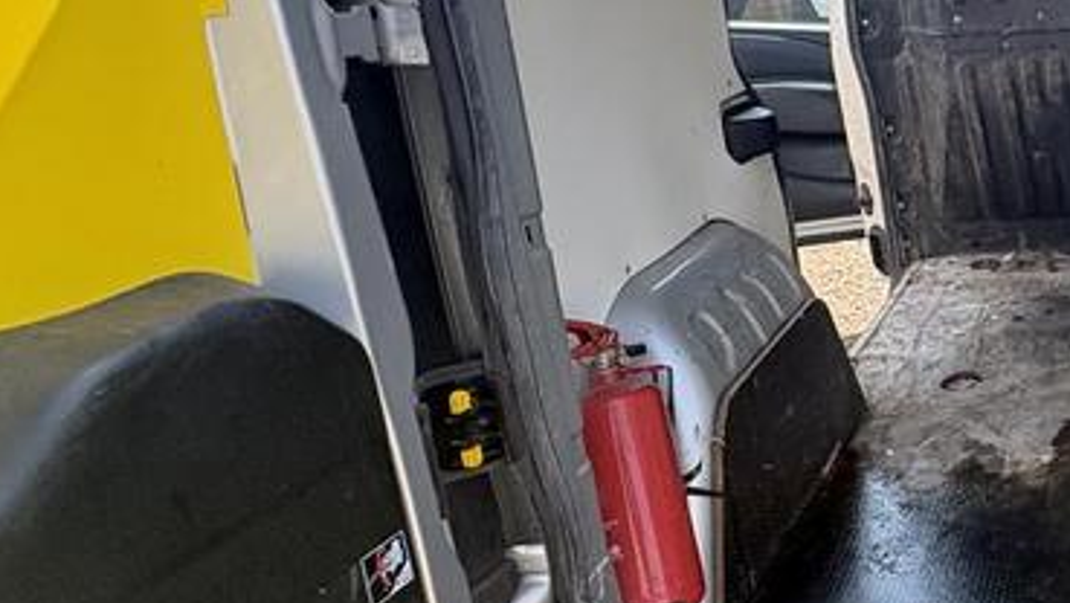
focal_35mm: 37
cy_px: 183
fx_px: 1050
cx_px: 1198
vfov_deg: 31.7
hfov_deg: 41.8
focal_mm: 2.22
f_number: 2.2
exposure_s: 1/286
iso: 64
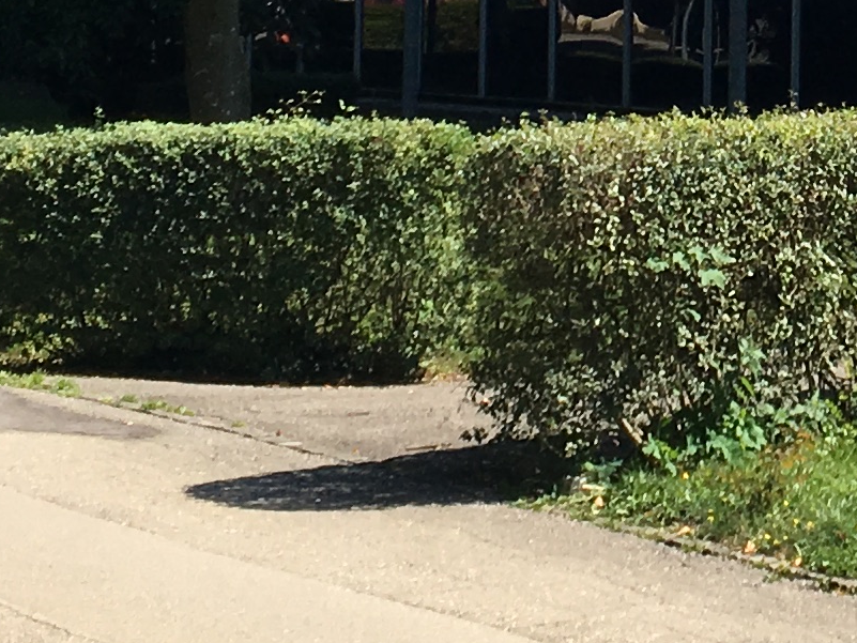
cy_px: -338
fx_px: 3615
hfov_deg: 13.1
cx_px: 1050
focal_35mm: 146
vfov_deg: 9.8
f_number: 2.2
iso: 25
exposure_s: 1/1221
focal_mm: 4.15
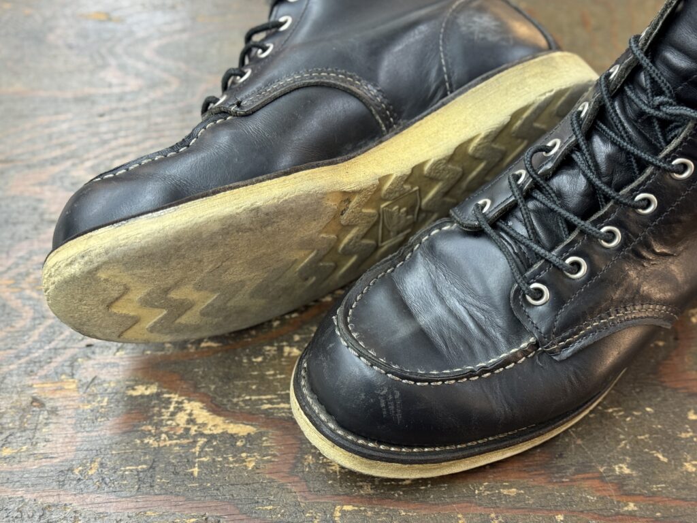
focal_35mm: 48
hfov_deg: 39.7
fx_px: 966
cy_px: 262
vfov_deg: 30.3
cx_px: 348
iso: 200
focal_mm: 6.76
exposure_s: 1/60
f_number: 1.78
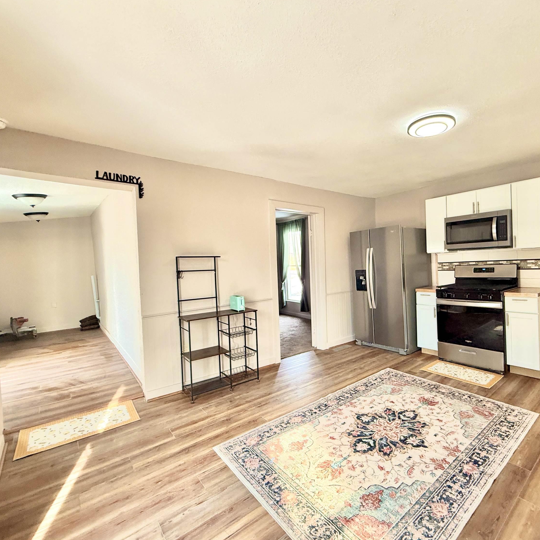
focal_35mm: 17
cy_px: 271
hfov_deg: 82.9
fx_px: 300
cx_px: 327
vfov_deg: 84.0
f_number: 2.2
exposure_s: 1/120
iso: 200
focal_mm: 2.22
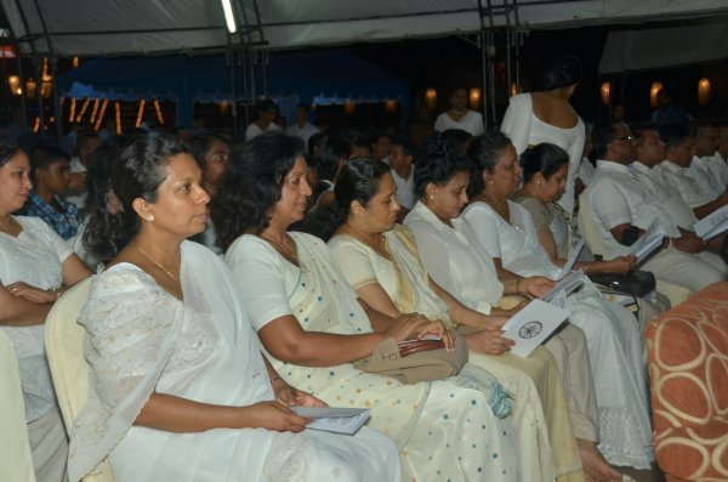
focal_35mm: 60
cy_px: 241
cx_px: 364
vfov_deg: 22.5
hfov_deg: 33.5
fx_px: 1210
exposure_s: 1/80
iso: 320
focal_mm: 40
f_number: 5
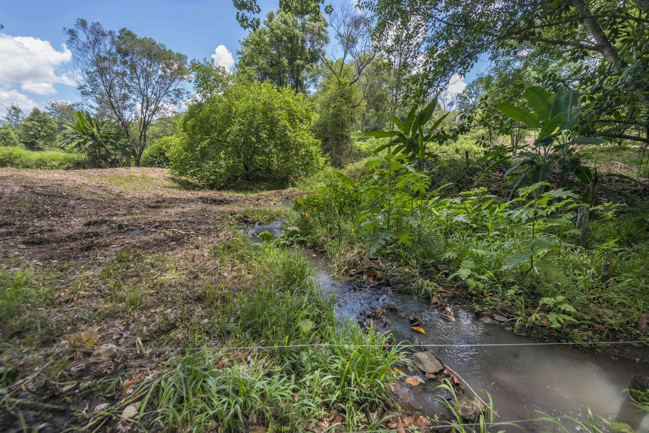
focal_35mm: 16
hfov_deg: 96.7
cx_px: 324
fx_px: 288
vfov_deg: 73.8
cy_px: 216
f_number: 8
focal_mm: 16
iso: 500
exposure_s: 1/250
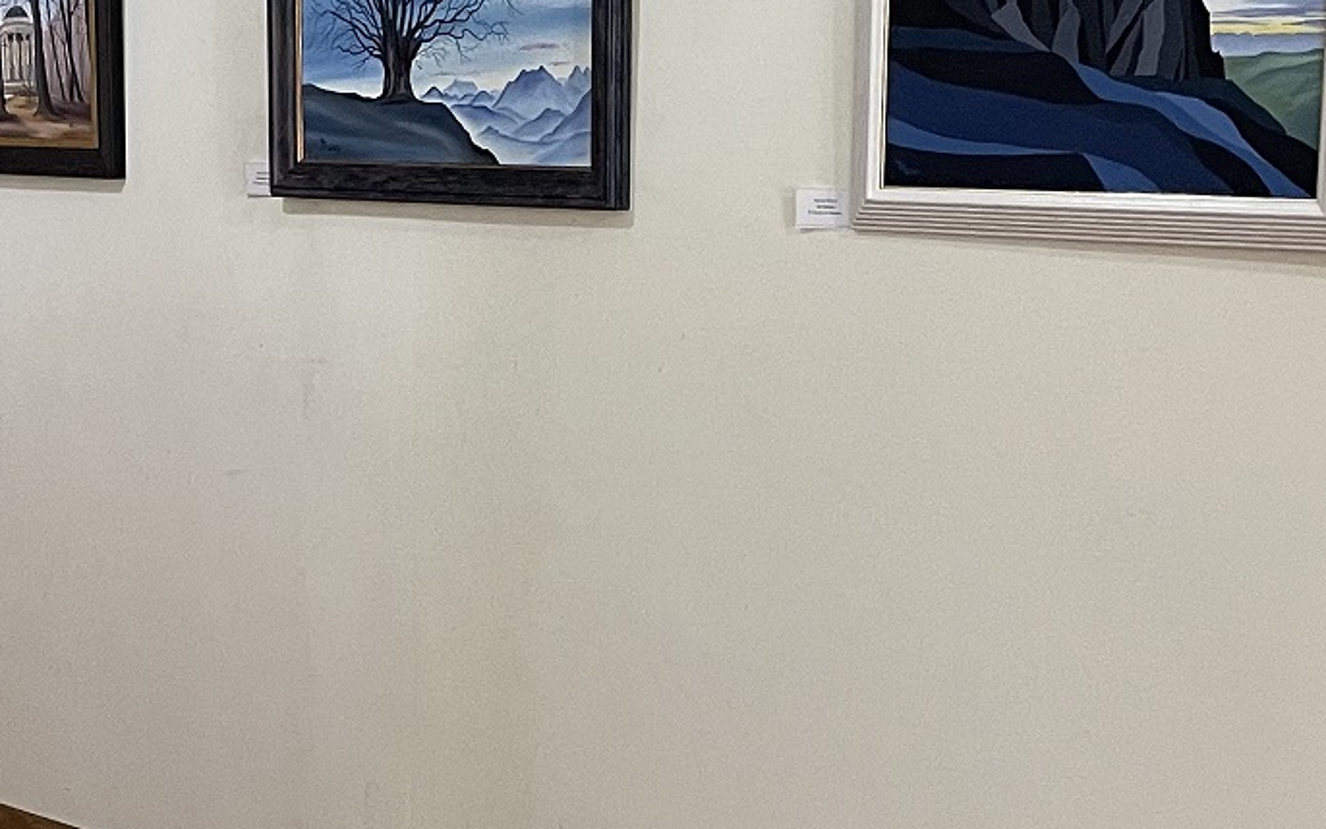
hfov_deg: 24.7
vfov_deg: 16.1
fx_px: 2928
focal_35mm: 81
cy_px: 456
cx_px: 102
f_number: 1.6
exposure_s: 1/60
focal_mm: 4.2
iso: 200
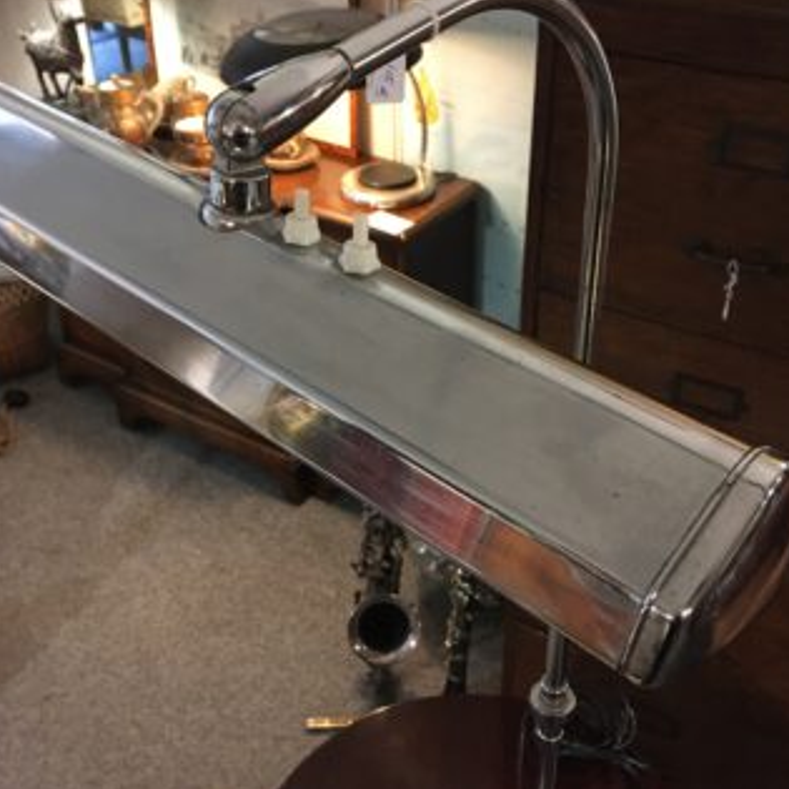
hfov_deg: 43.8
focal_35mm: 38
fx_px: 980
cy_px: 407
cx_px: 418
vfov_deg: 43.9
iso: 320
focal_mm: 4.15
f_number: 2.2
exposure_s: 1/17
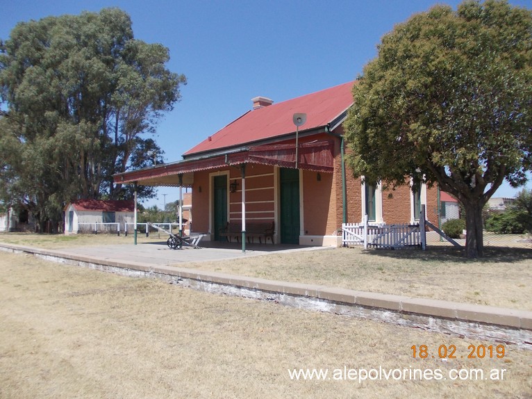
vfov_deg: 49.7
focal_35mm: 28
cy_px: 200
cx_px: 266
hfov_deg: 63.5
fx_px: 430
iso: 80
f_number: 5.4
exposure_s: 1/400
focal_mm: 4
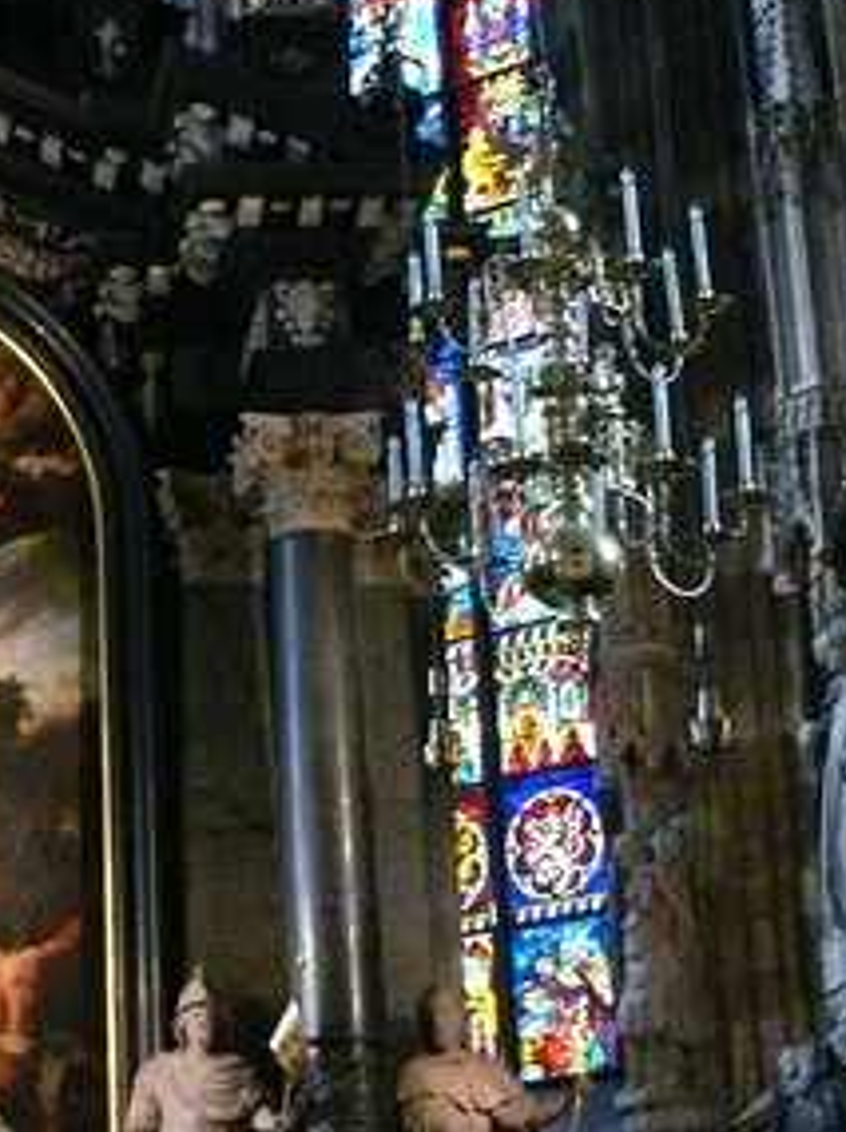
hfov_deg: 13.3
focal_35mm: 108
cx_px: -203
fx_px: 3527
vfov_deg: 18.2
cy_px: 477
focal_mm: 8.7
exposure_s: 1/10
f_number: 2.8
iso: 800
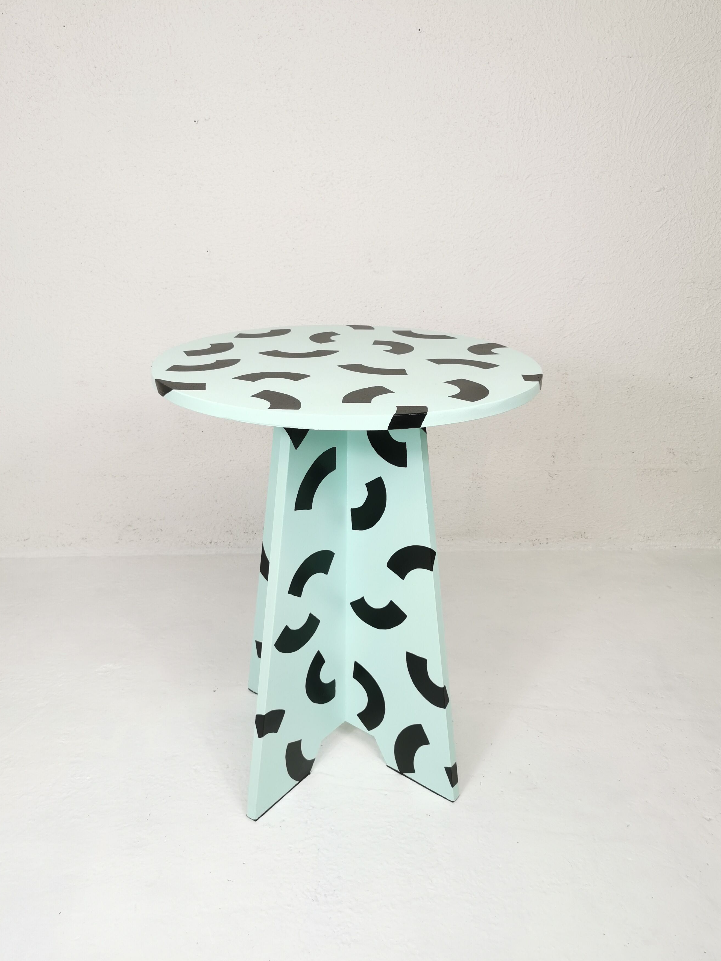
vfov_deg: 63.4
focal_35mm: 28
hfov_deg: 49.7
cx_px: 353
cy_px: 468
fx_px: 778
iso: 50
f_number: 1.6
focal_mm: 5.56
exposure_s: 1/100
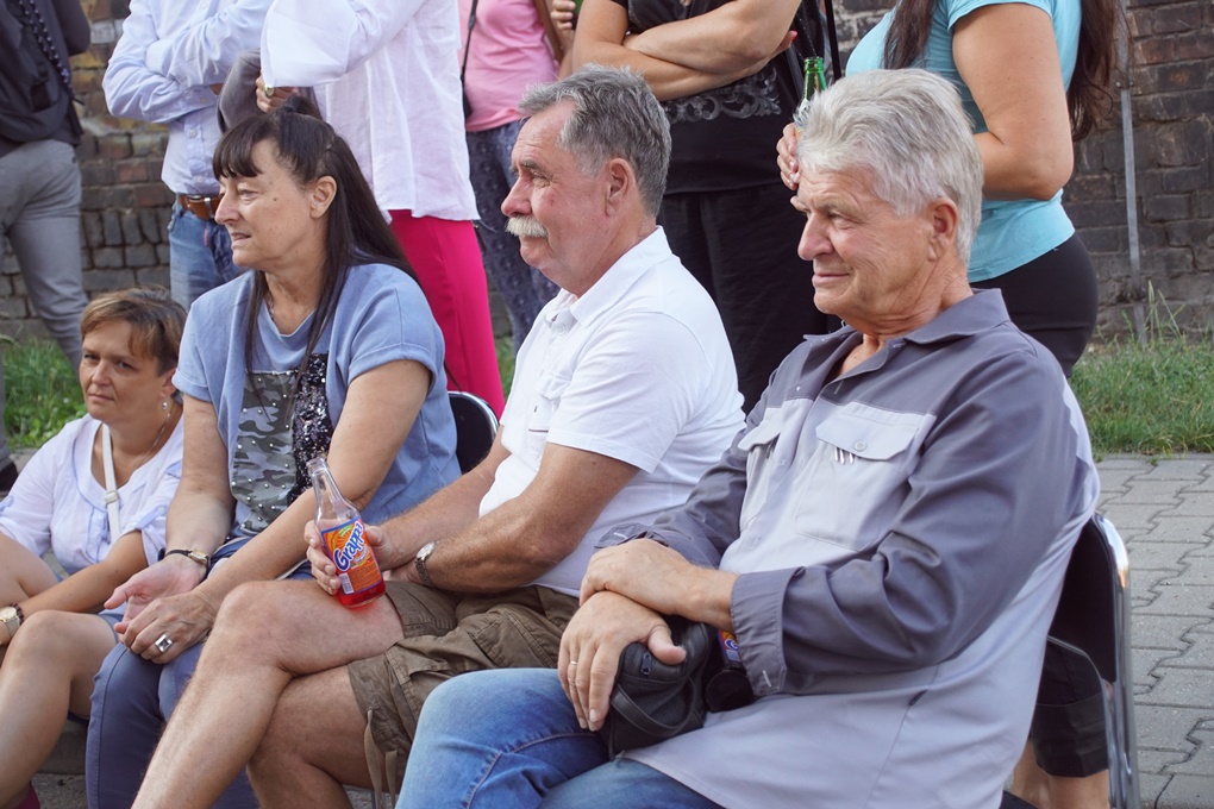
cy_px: 404
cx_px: 607
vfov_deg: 18.2
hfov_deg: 27.0
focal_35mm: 75
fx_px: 2529
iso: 400
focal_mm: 50
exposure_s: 1/160
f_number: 5
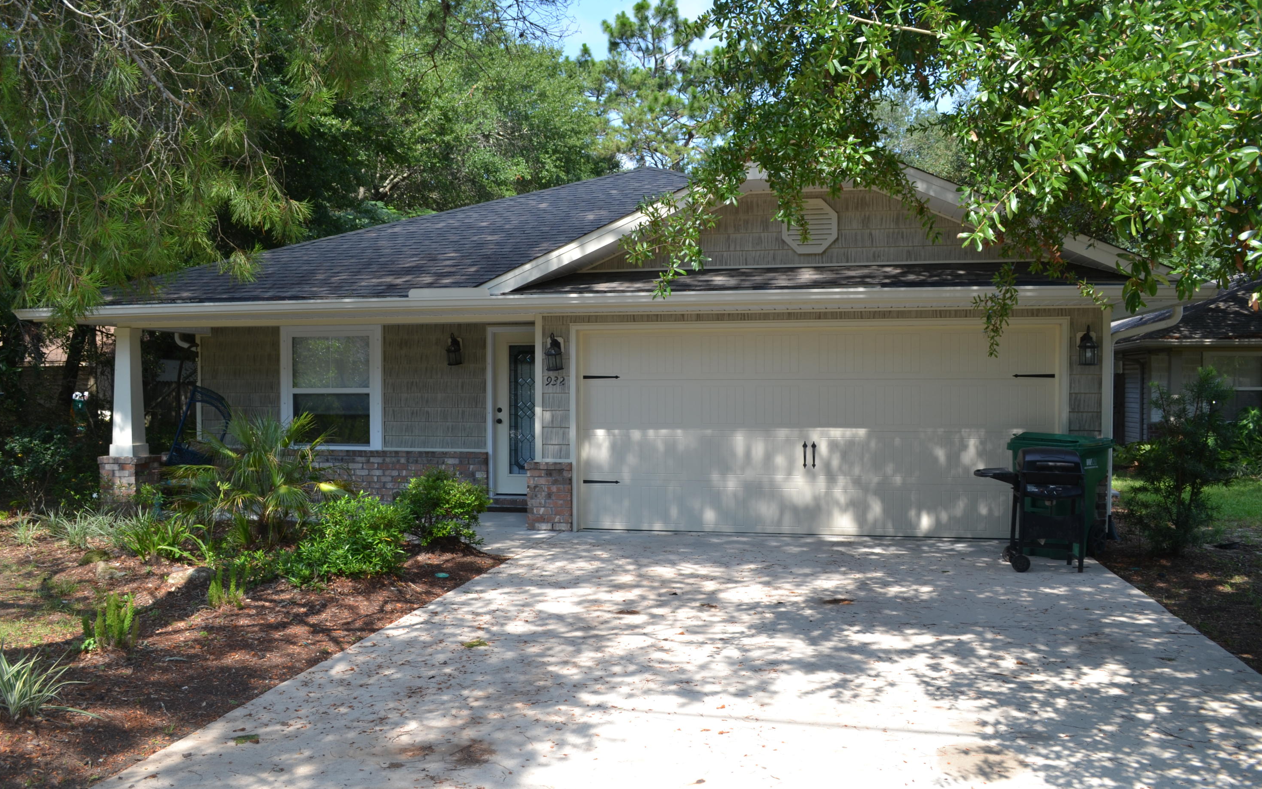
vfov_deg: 44.5
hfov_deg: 66.5
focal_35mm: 28
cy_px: 401
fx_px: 963
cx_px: 622
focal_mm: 18
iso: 100
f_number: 6.3
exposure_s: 1/160
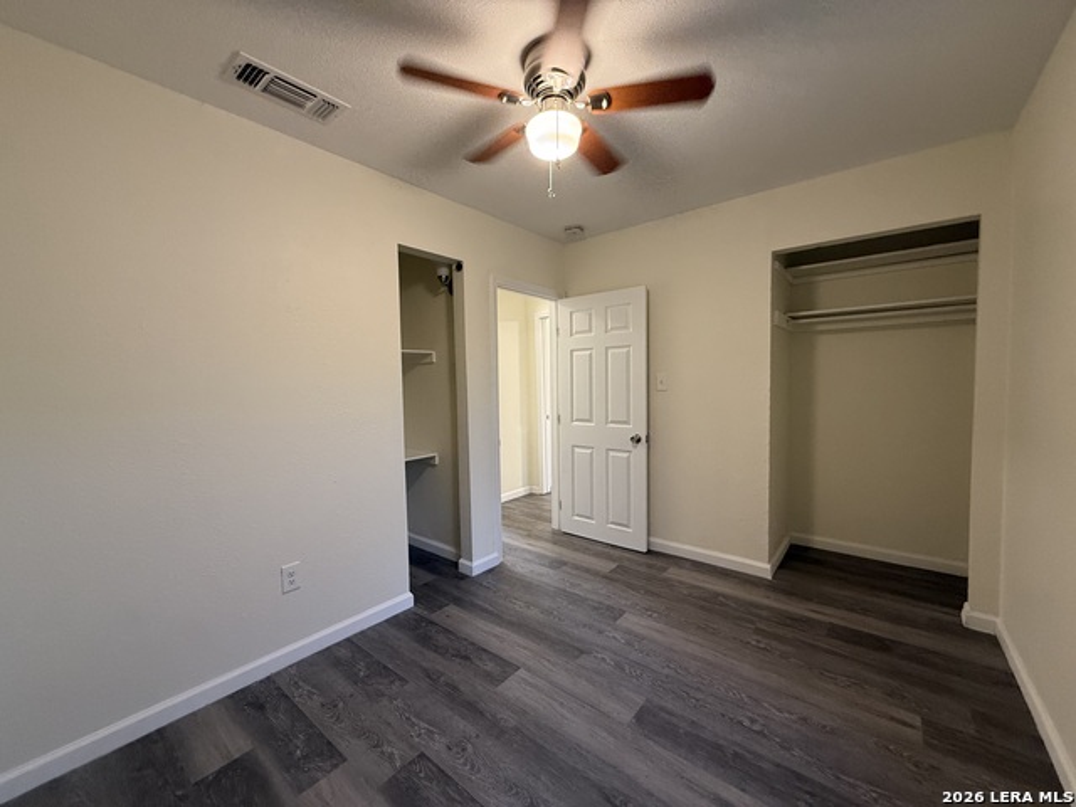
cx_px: 538
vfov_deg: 85.7
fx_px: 435
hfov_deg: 102.1
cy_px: 404
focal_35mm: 14
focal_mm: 2.22
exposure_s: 1/60
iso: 400
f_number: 2.2
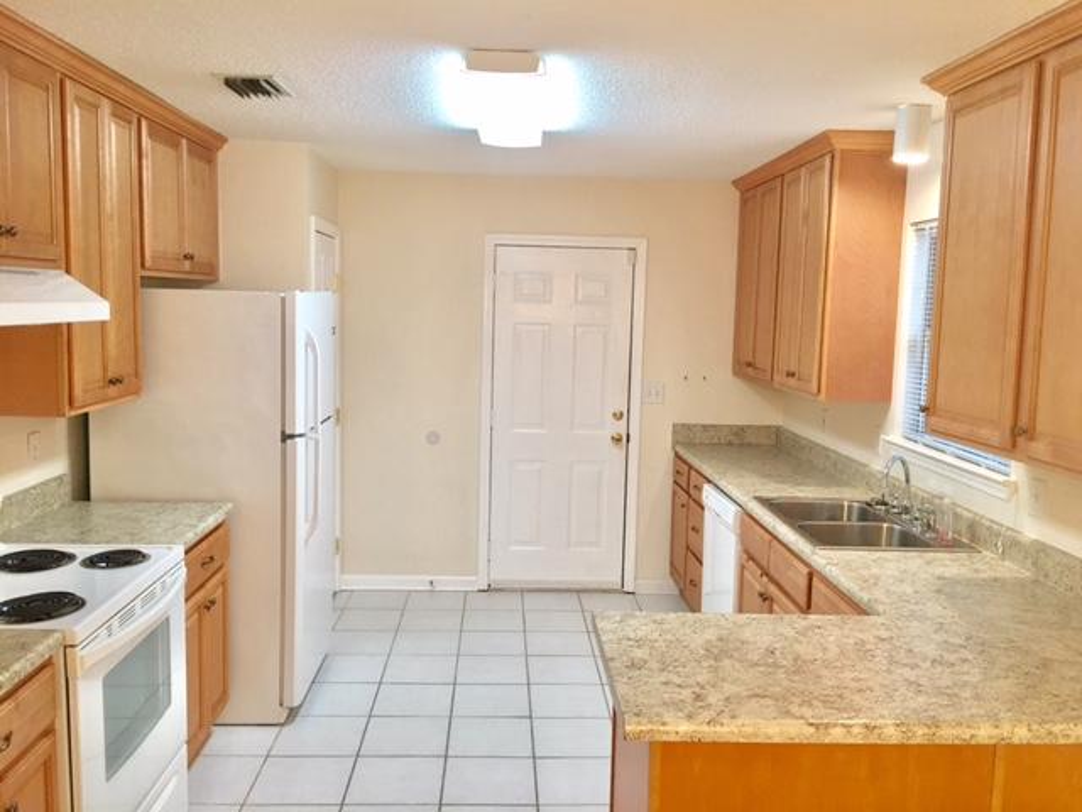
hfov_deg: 61.7
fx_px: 906
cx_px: 541
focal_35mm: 29
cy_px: 406
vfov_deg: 48.2
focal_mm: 4.15
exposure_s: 1/15
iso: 40
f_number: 2.2
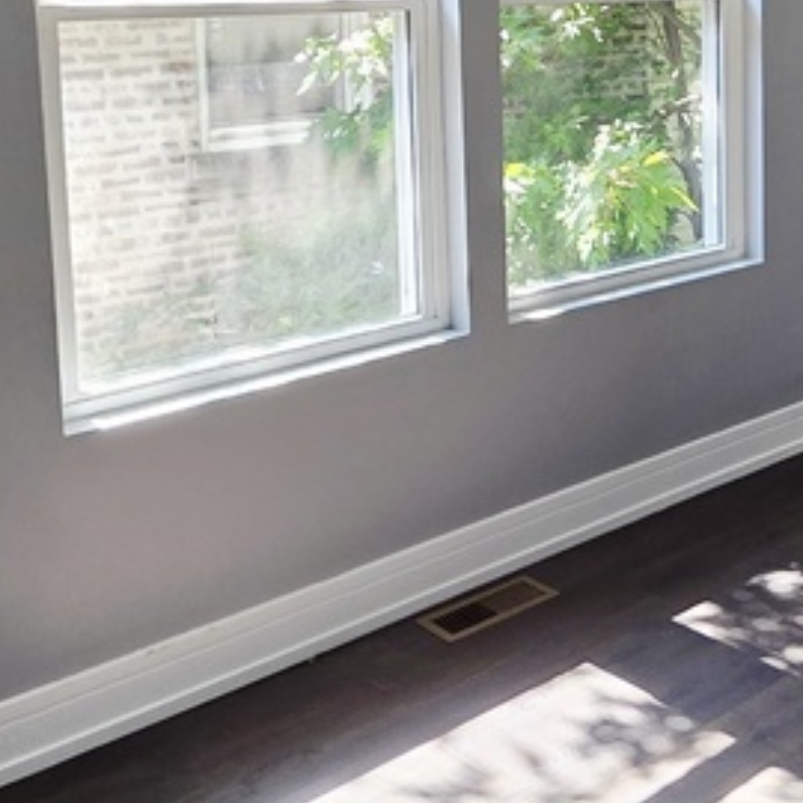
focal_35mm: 46
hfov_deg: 33.8
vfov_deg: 34.7
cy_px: 80
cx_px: 791
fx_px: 1207
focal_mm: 2.2
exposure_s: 1/120
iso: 160
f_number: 2.2
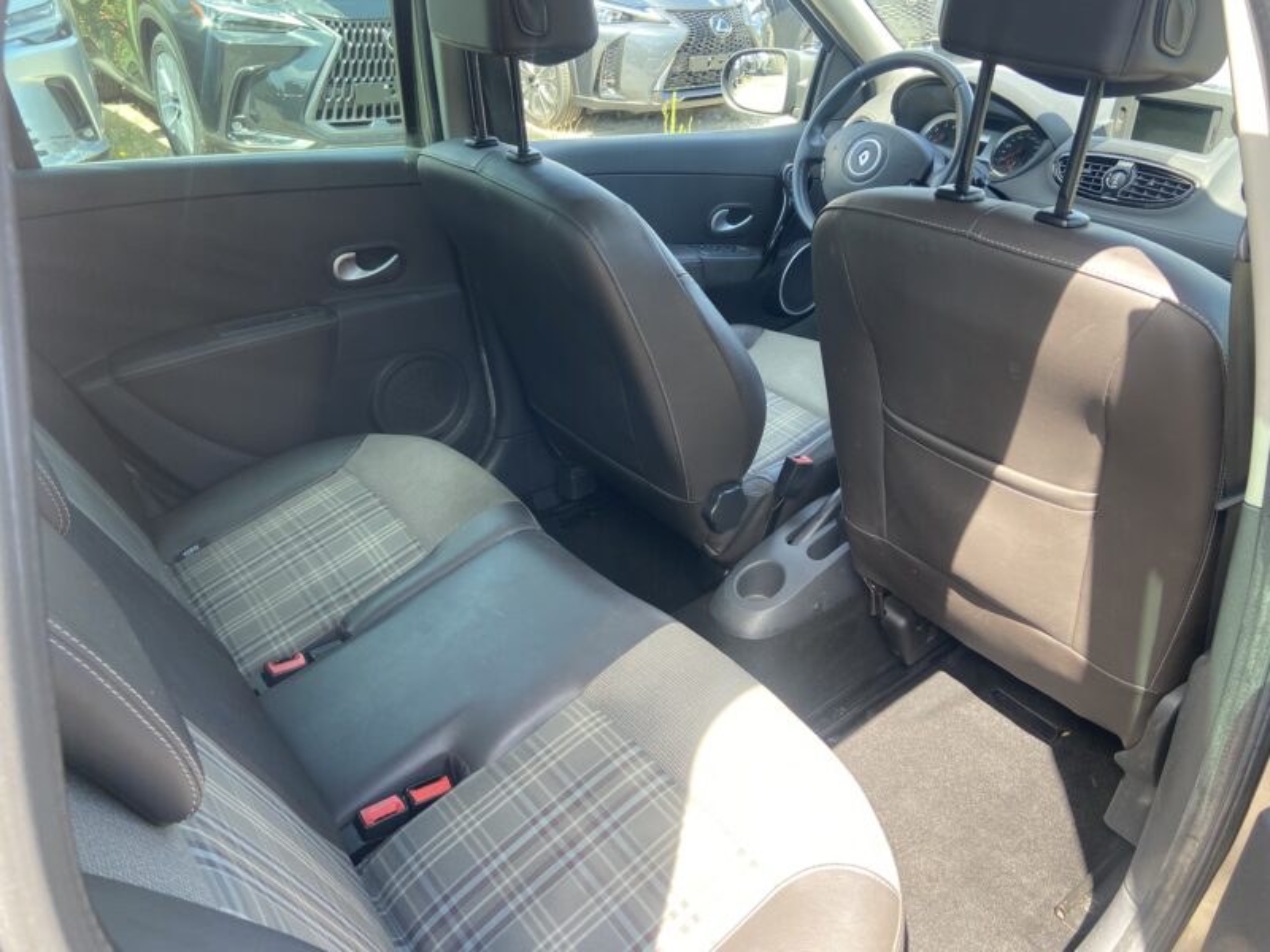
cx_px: 635
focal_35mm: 26
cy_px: 476
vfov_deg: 53.1
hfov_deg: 67.3
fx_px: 954
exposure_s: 1/122
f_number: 1.8
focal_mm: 4.25
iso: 64
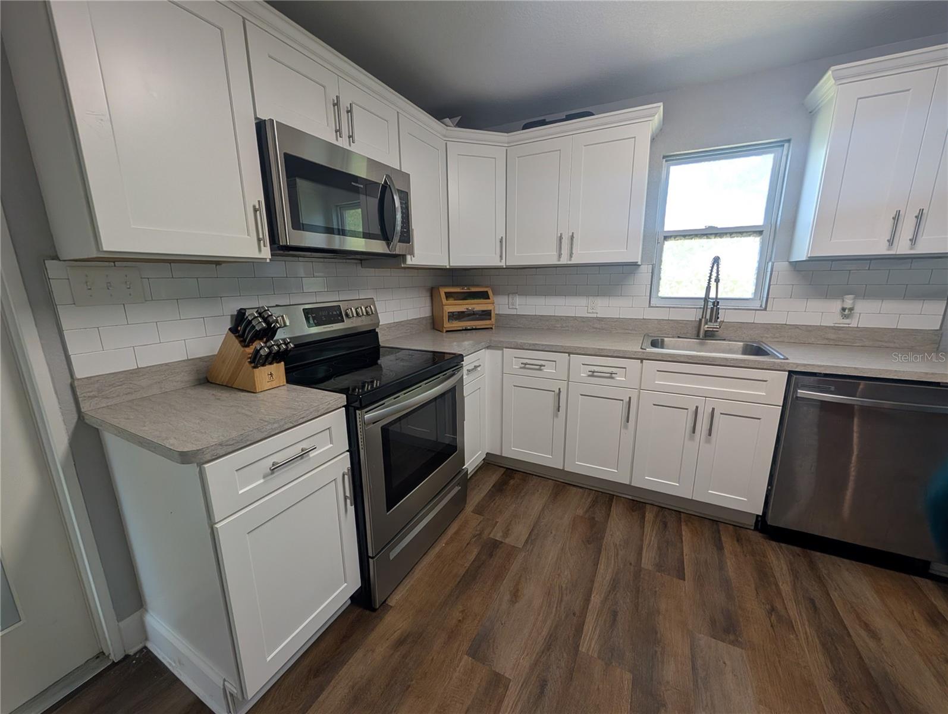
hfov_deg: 110.5
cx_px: 474
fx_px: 329
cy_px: 357
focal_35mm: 12
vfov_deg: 94.6
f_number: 1.7
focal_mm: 2.02
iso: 75
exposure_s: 1/120
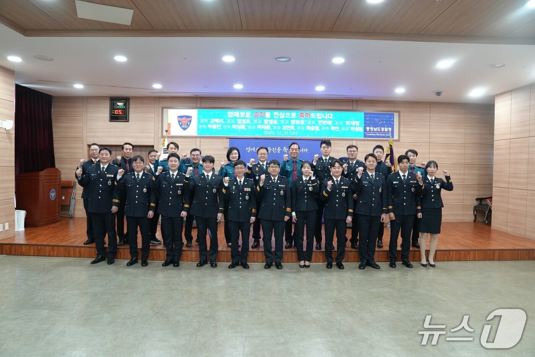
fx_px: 357
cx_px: 268
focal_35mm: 24
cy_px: 178
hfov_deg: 73.8
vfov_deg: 53.1
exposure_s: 1/200
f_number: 3.5
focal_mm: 24
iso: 2500
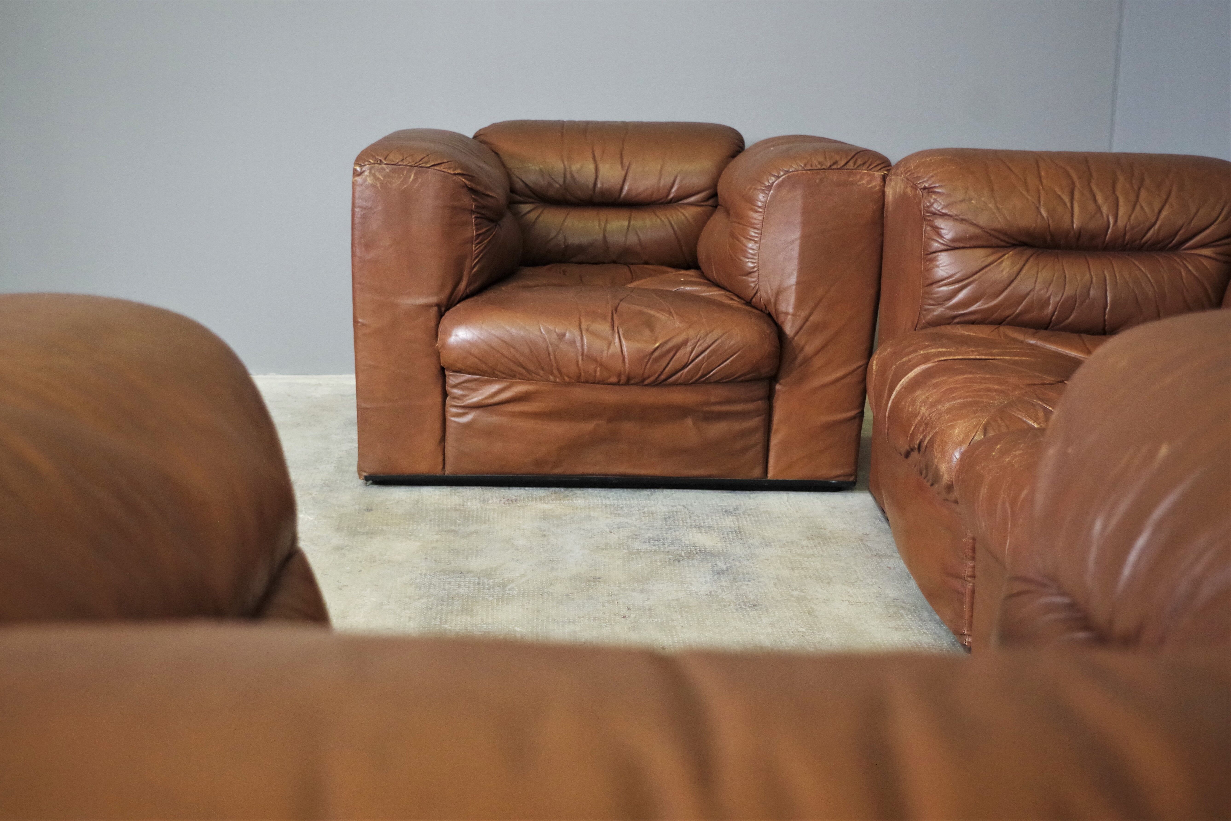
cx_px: 616
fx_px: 1231
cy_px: 410
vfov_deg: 36.9
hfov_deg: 53.1
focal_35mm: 36
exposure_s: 1/60
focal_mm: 24.38
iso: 1600
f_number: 4
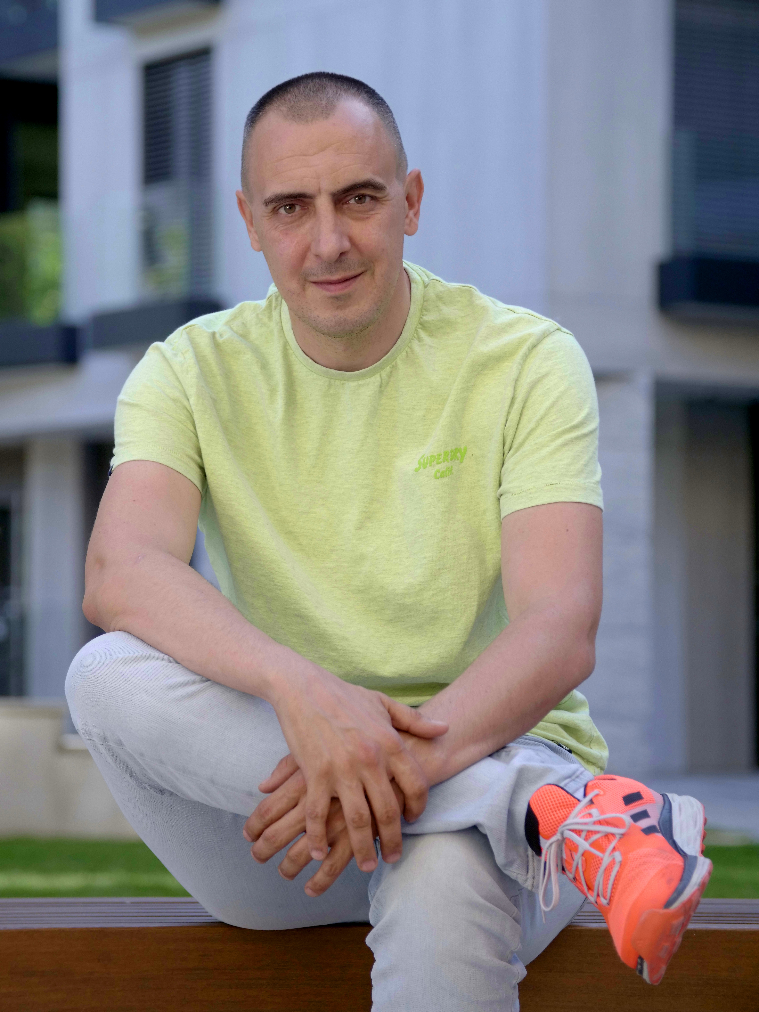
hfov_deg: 11.4
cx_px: 380
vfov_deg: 15.2
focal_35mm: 130
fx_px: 3801
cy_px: 506
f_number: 2.8
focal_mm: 65
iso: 400
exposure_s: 1/640
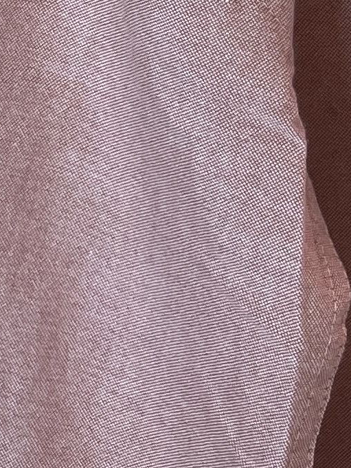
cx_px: -532
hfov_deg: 8.7
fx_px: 2081
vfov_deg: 10.5
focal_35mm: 154
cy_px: -748
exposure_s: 1/122
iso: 64
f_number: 1.6
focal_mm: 5.1
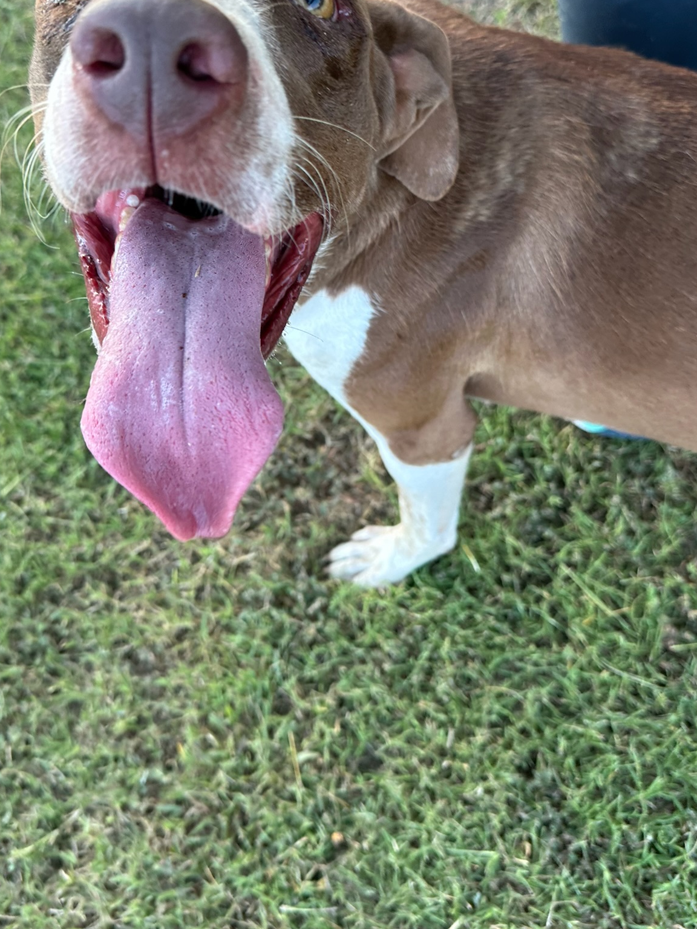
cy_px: 390
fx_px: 859
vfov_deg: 56.5
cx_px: 301
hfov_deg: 44.1
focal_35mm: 32
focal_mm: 6.86
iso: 80
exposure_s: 1/121
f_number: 1.78
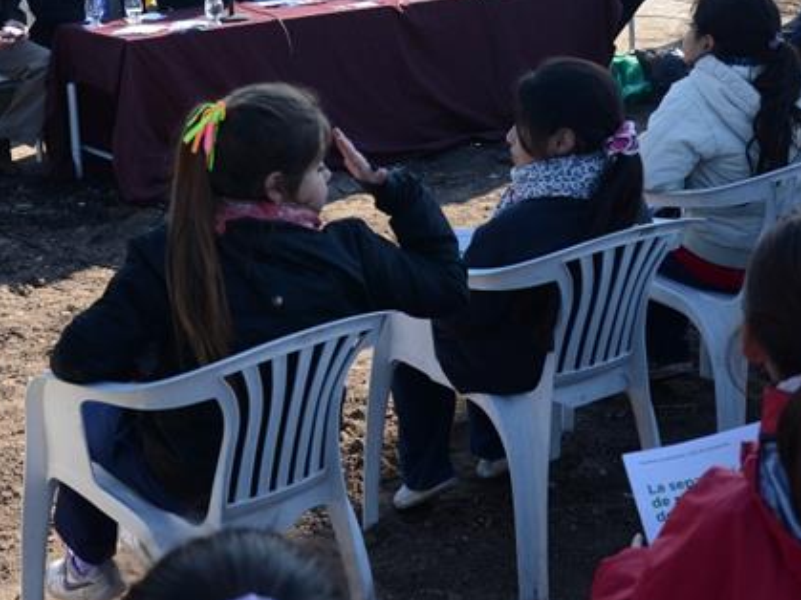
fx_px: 1501
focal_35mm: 65
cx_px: 305
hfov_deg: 29.8
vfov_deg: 22.4
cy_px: 161
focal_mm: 25
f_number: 5.6
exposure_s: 1/400
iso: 200
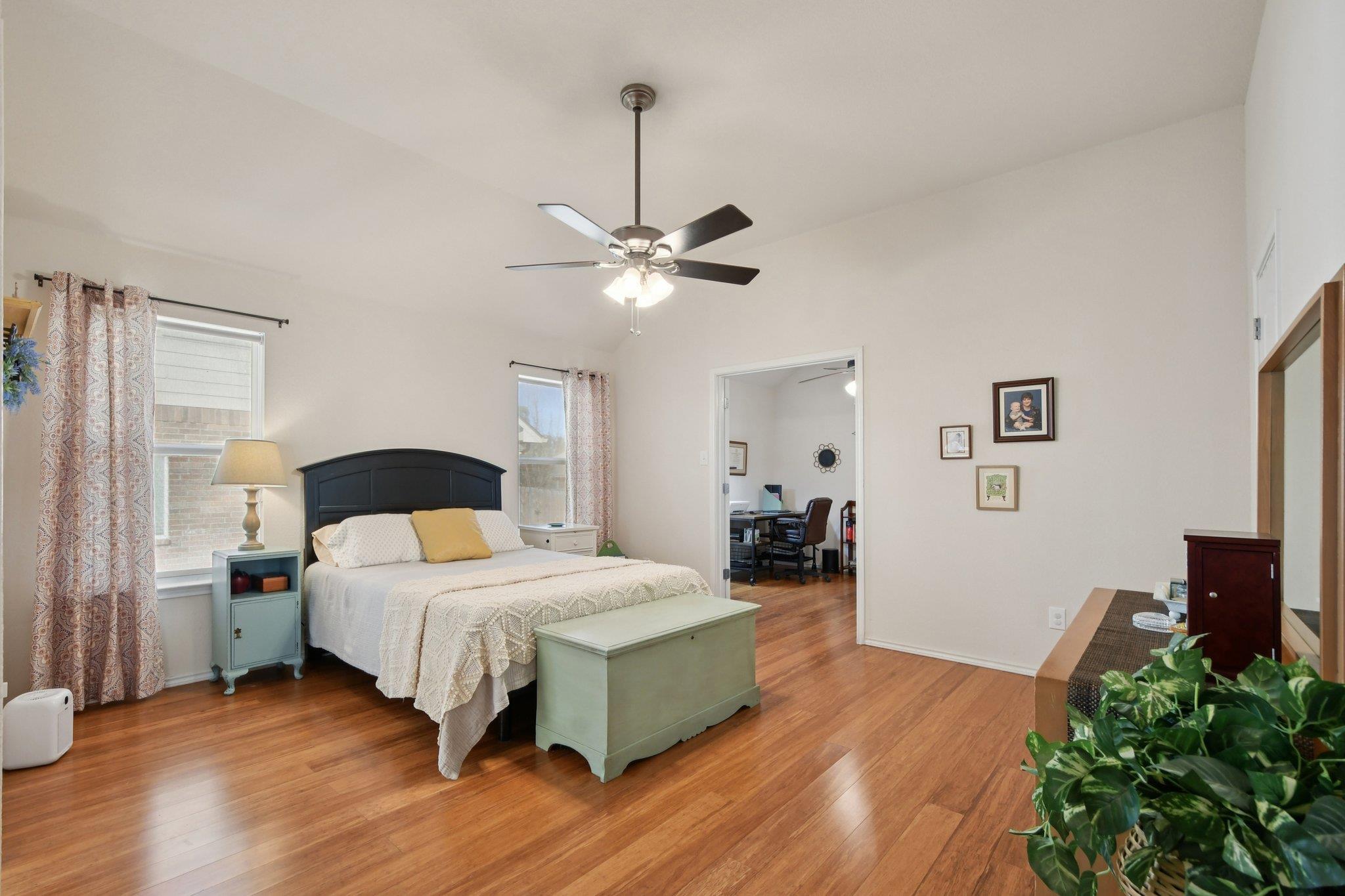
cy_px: 448
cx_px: 672
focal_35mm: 15
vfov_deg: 77.3
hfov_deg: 100.4
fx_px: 560
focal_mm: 10
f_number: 7.1
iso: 400
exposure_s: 1/30
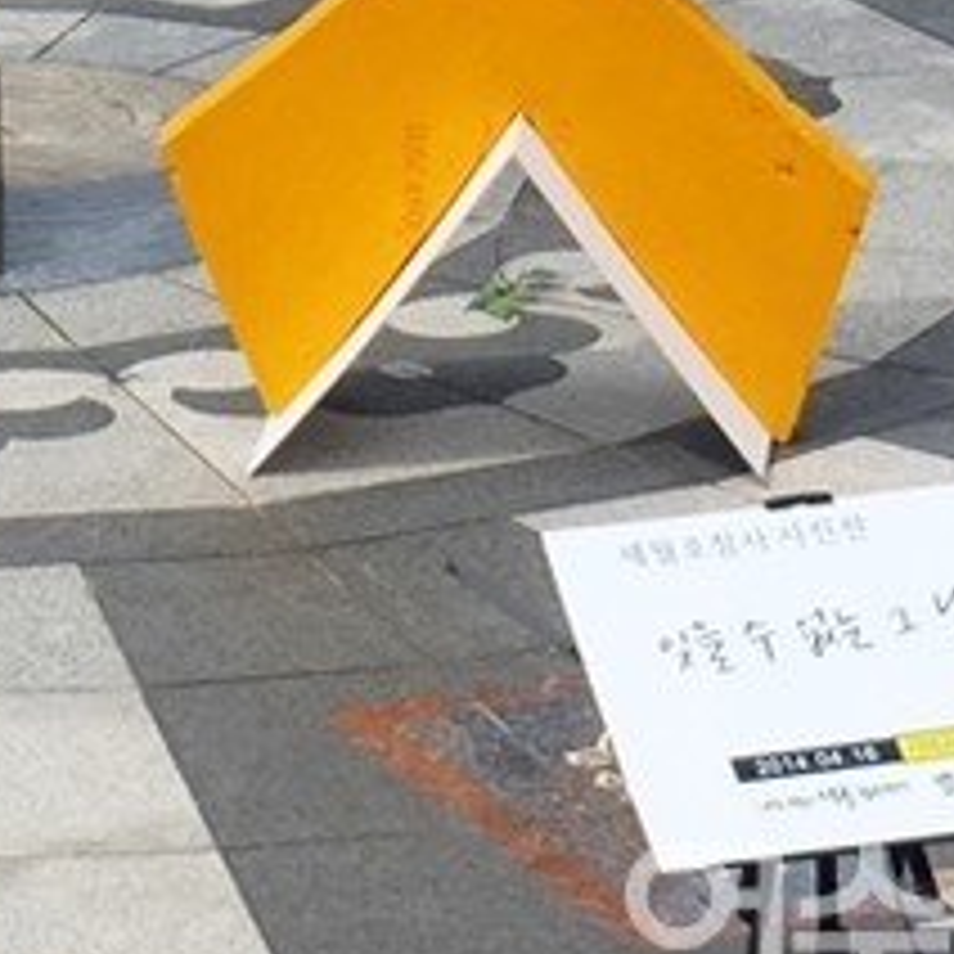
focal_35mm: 409
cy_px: -531
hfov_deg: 4.3
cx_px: -140
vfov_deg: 4.3
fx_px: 12753
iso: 80
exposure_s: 1/500
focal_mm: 16.13
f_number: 5
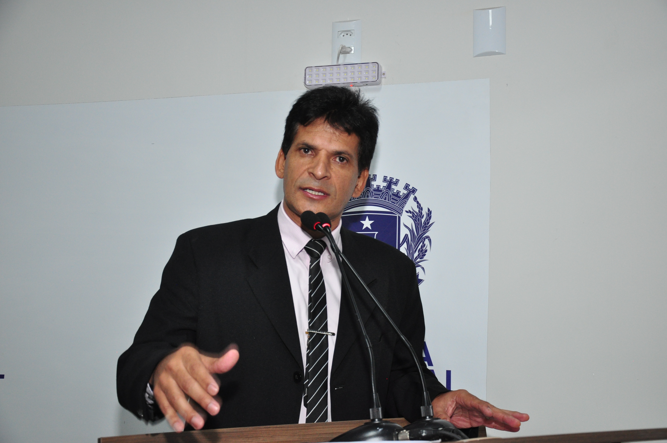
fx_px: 1110
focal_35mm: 60
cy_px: 222
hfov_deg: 33.4
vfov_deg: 22.6
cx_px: 334
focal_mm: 40
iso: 800
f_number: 4.5
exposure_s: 1/80
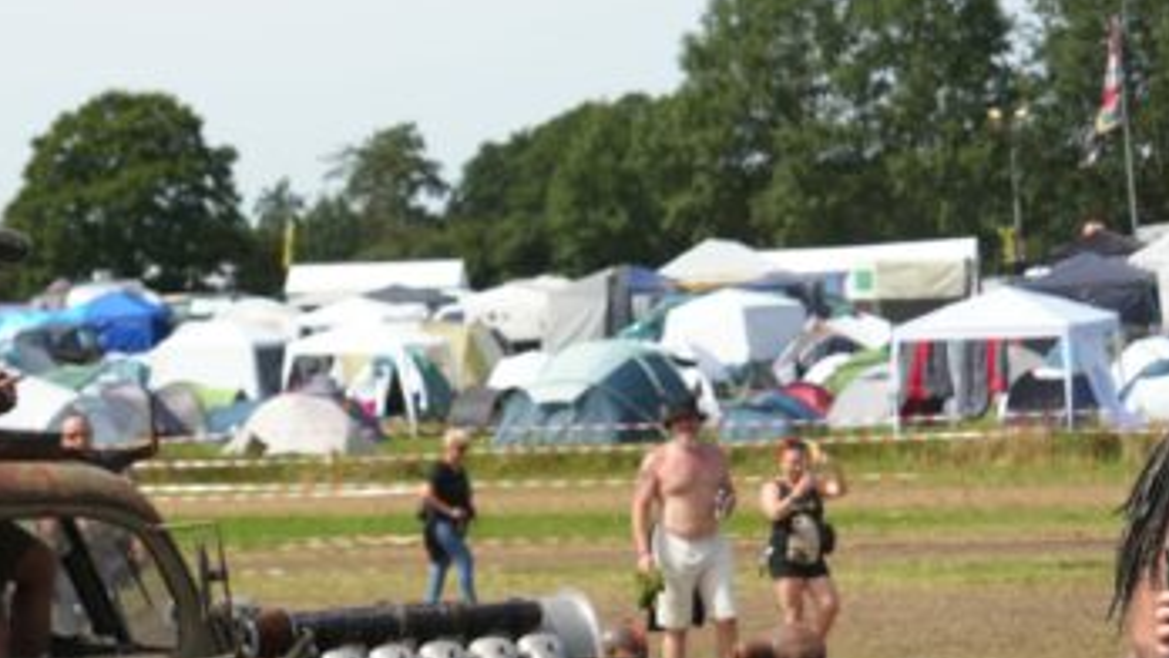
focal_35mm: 135
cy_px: 551
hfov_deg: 15.8
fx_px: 4191
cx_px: 343
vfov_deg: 9.0
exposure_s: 1/400
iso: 100
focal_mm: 39
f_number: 4.5
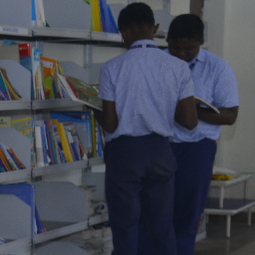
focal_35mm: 143
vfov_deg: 12.2
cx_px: -299
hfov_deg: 10.8
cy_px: 190
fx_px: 1192
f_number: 4
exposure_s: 1/125
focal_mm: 38
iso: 320
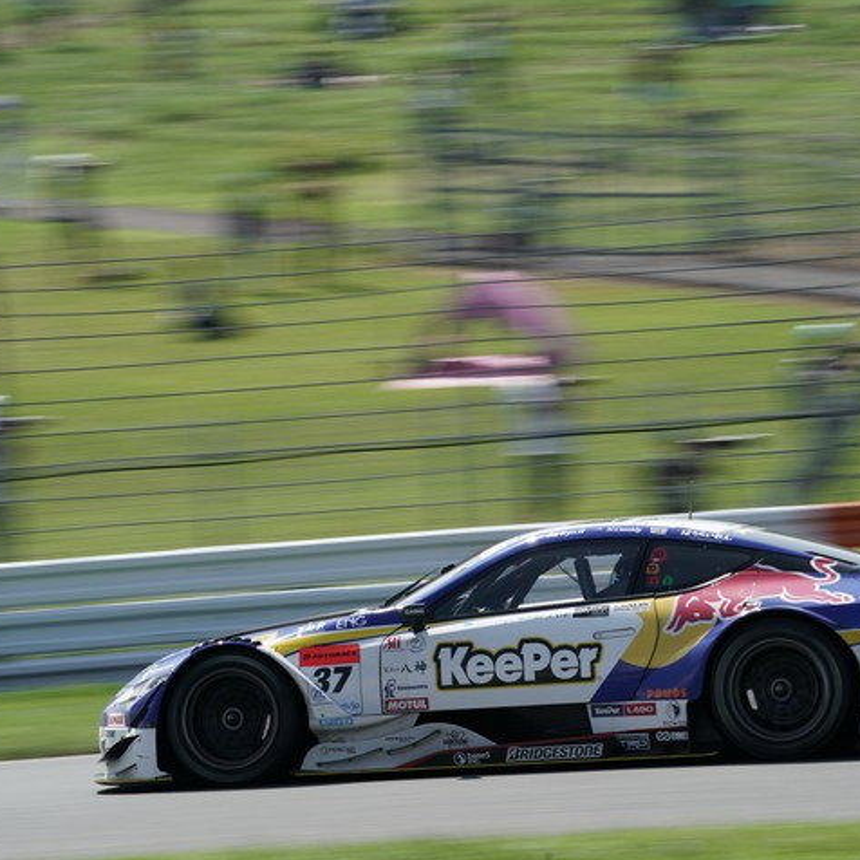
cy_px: 428
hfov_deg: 6.8
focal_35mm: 257
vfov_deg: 6.8
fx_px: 7224
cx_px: 450
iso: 200
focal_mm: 200
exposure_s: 1/160
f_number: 14
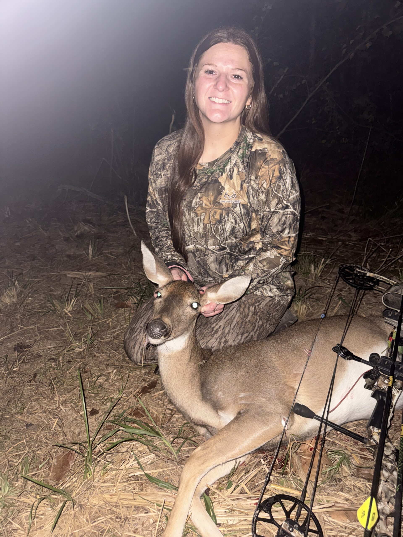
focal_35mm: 24
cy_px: 268
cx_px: 202
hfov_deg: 56.8
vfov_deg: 71.6
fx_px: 373
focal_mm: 6.76
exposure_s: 1/4
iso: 64
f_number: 1.78
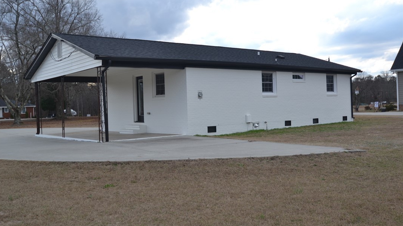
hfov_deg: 56.6
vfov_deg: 33.7
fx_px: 374
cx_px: 199
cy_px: 106
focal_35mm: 35
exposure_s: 1/200
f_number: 7.1
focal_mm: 22
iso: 100
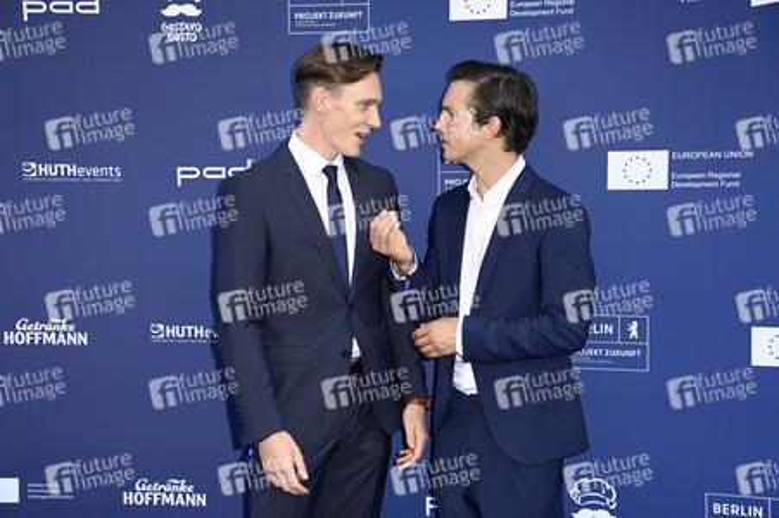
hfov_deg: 34.5
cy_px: 259
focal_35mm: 58
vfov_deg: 23.3
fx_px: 1254
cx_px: 390
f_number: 5.6
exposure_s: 1/250
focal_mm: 58
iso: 400
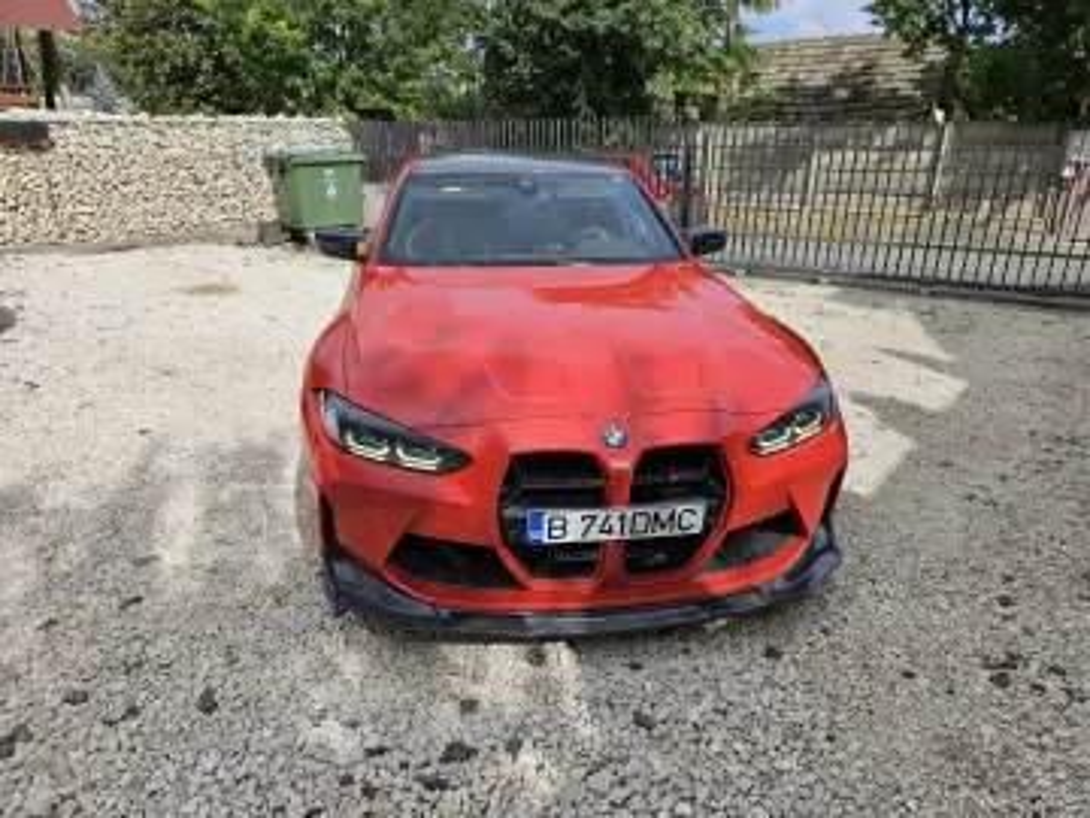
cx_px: 545
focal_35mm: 23
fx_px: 724
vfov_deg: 58.9
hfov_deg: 73.9
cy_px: 409
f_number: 1.8
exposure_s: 1/2572
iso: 25
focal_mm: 5.4
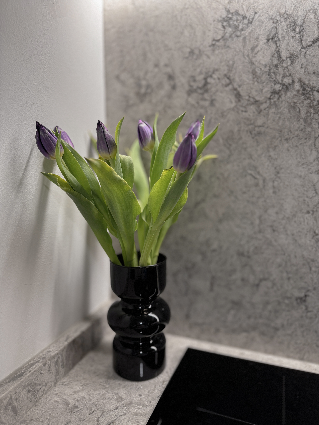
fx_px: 295
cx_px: 160
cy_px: 212
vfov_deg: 71.6
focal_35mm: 24
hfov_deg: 56.8
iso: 125
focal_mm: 6.76
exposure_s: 1/50
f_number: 1.78
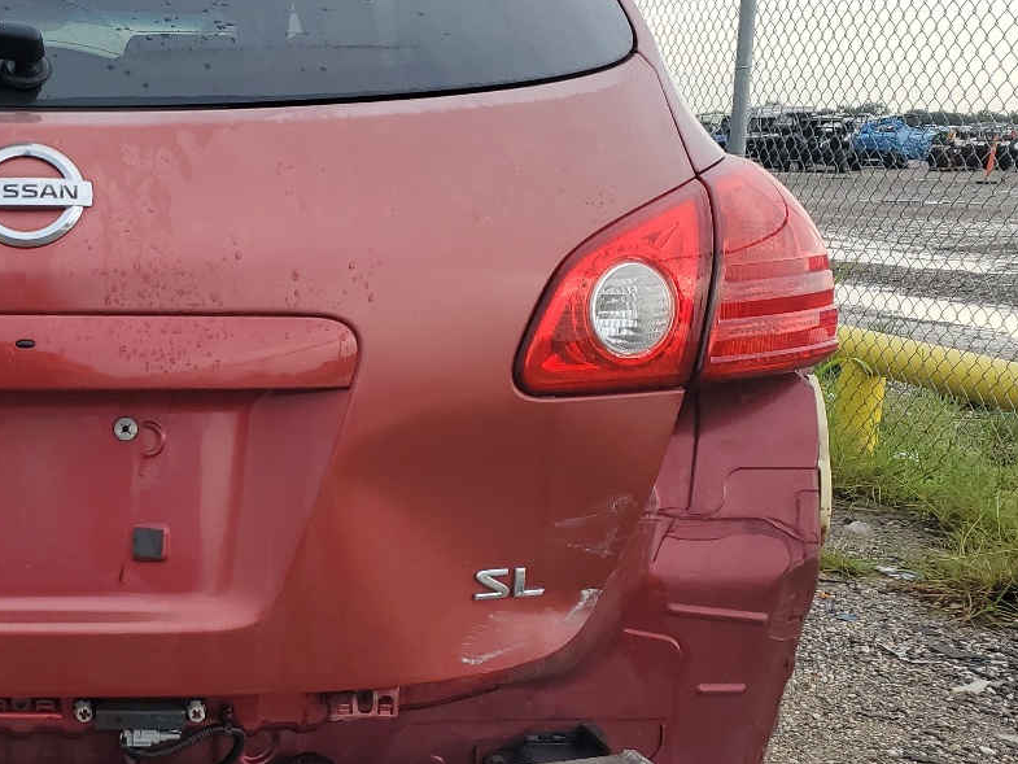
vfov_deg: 27.5
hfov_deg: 33.5
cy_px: 435
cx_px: 36
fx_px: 1559
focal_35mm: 53
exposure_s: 1/417
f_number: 1.5
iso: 50
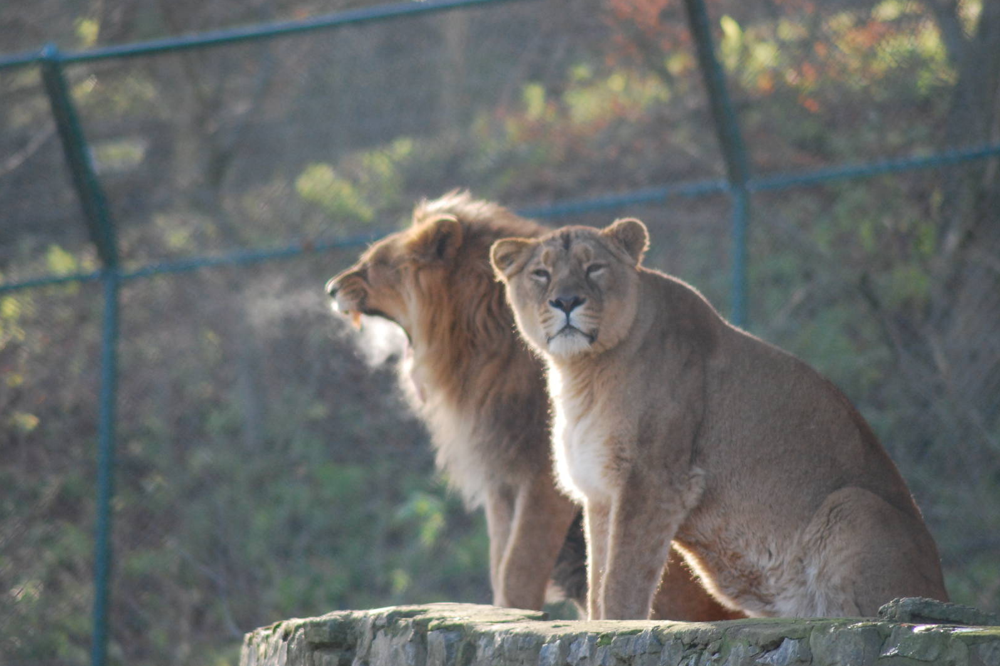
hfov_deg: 4.6
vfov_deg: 3.0
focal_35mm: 452
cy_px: 334
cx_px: 500
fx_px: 12553
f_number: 5.6
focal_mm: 300
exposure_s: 1/250
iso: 800
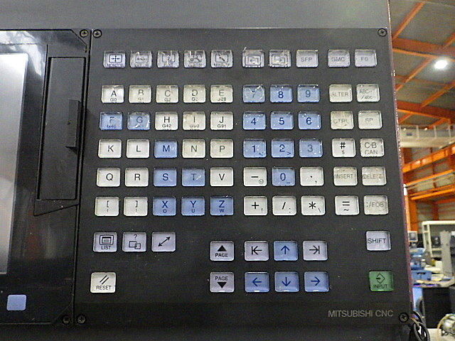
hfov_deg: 63.4
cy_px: 170
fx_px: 368
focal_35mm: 28
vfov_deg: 49.7
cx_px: 228
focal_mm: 5
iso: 1600
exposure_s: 1/40
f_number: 3.5
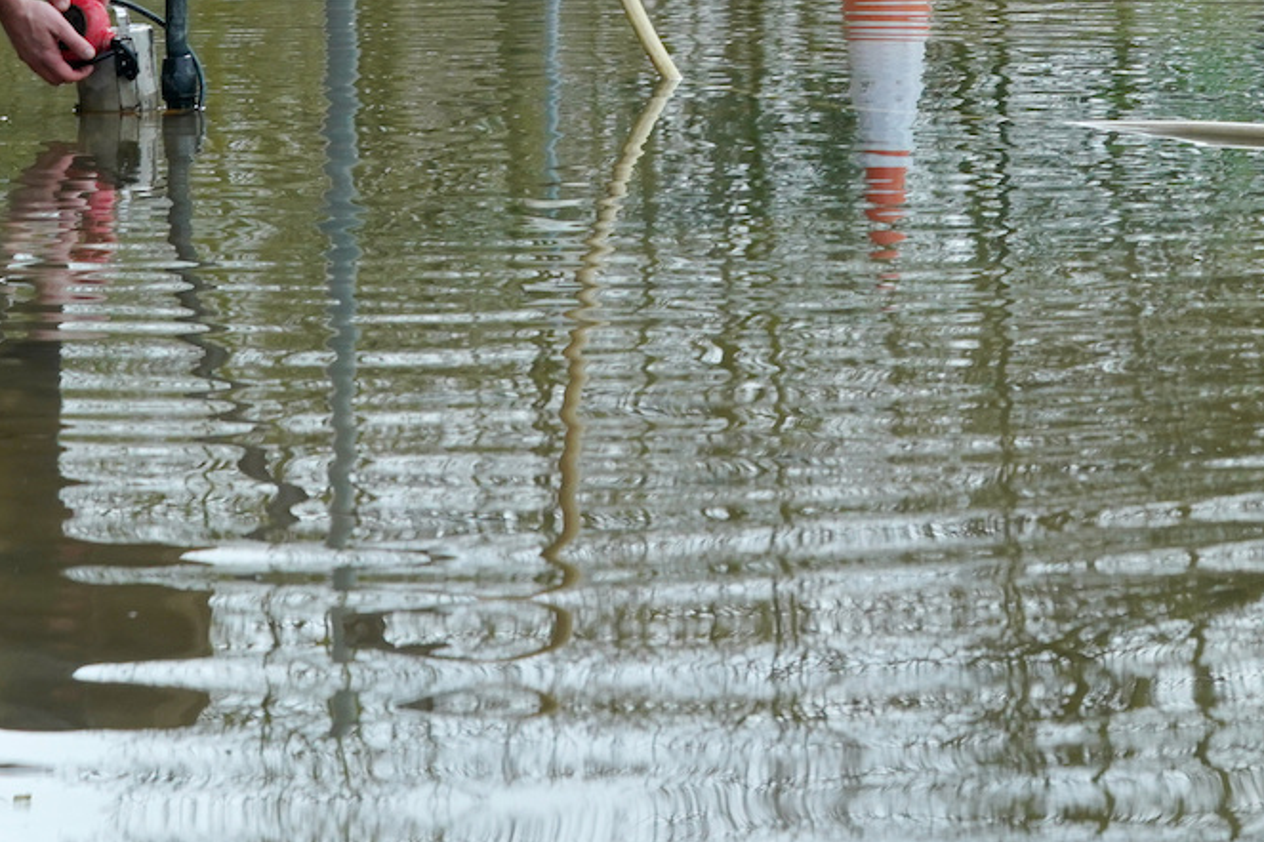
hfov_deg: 12.2
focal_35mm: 169
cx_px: 515
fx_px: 5933
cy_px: -167
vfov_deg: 8.0
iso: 1000
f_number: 8
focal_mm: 70
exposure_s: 1/320
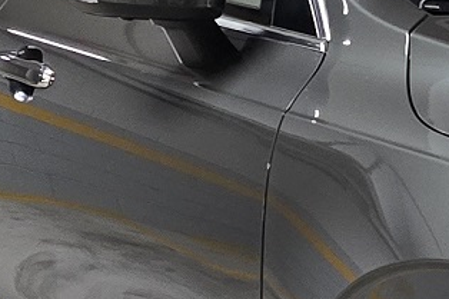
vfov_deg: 7.5
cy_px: 270
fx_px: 2281
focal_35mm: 183
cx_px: 788
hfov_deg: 10.6
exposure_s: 1/60
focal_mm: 6.3
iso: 800
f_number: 1.7
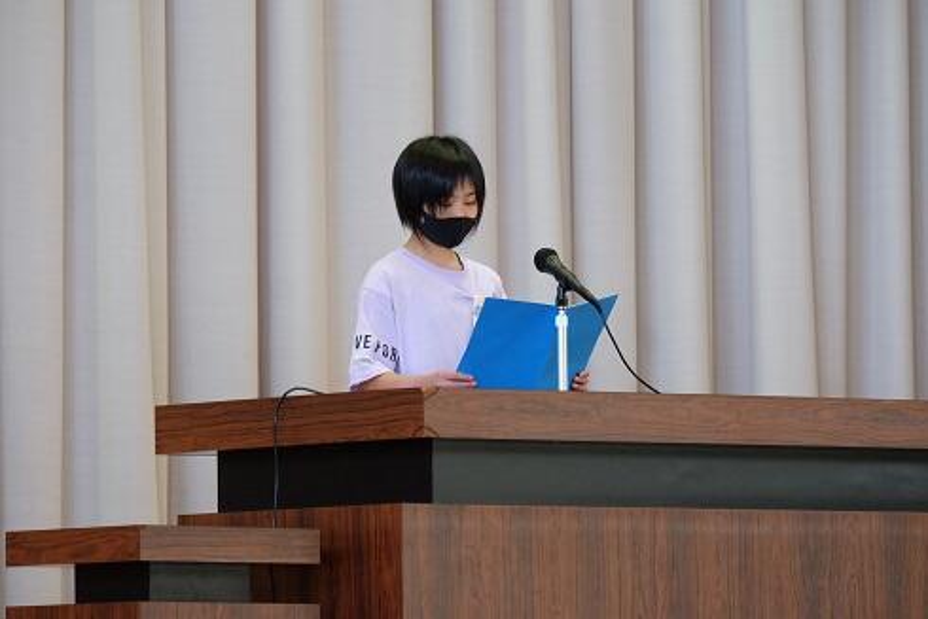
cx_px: 464
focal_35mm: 345
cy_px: 310
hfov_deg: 6.0
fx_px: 8895
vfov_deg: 4.0
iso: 3200
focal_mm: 230
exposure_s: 1/52
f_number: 6.7
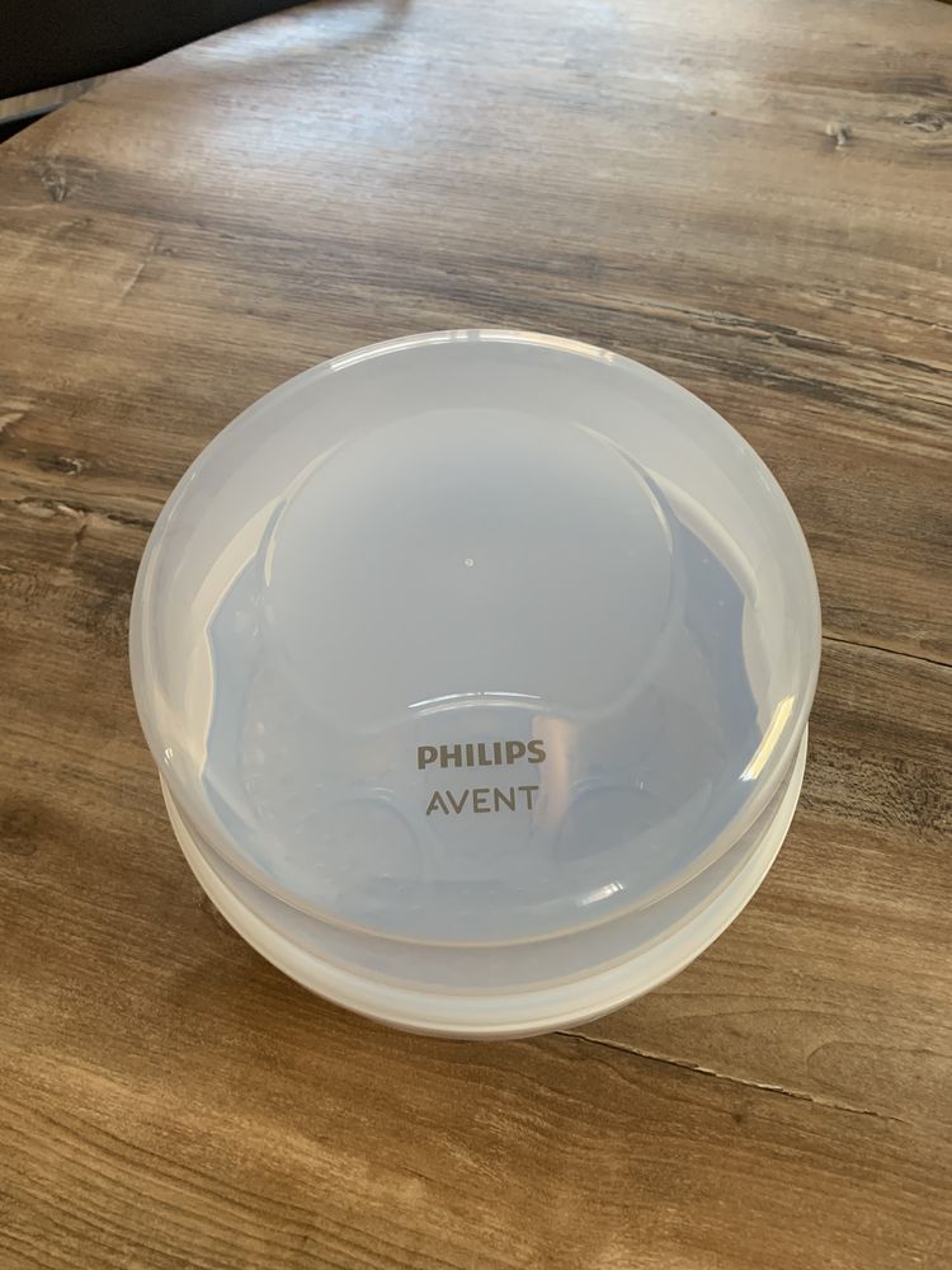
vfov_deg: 67.3
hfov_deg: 53.1
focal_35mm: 26
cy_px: 635
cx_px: 476
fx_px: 953
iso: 160
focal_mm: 4.25
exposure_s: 1/60
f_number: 1.8
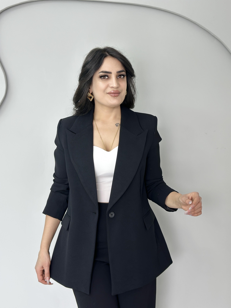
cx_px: 116
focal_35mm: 48
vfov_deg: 39.7
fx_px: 427
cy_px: 154
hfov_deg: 30.3
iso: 80
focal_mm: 6.86
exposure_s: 1/100
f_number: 1.78
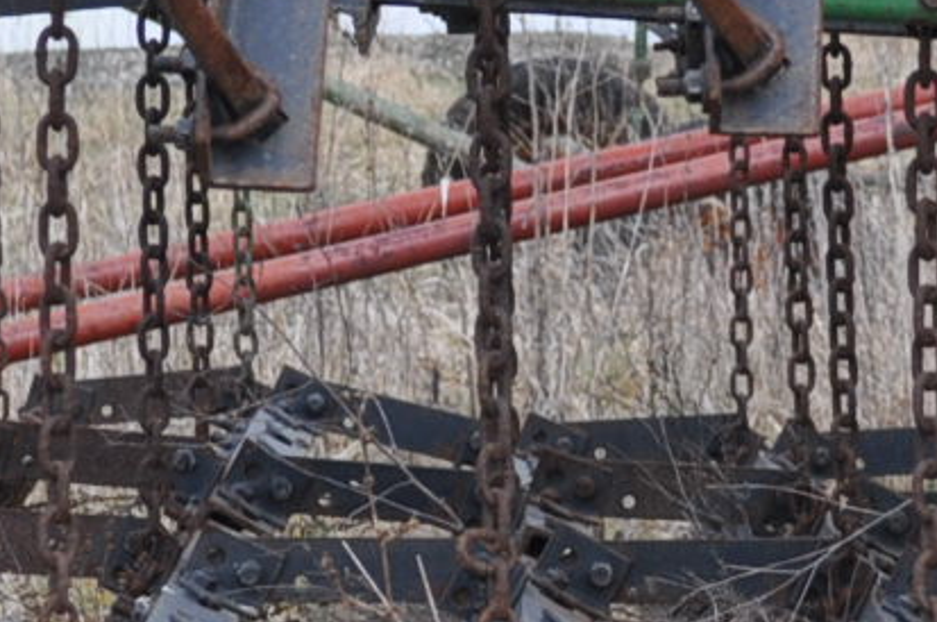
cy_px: 552
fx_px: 6887
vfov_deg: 5.2
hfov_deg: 7.8
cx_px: 558
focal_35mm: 265
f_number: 5.6
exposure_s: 1/125
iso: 320
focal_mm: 34
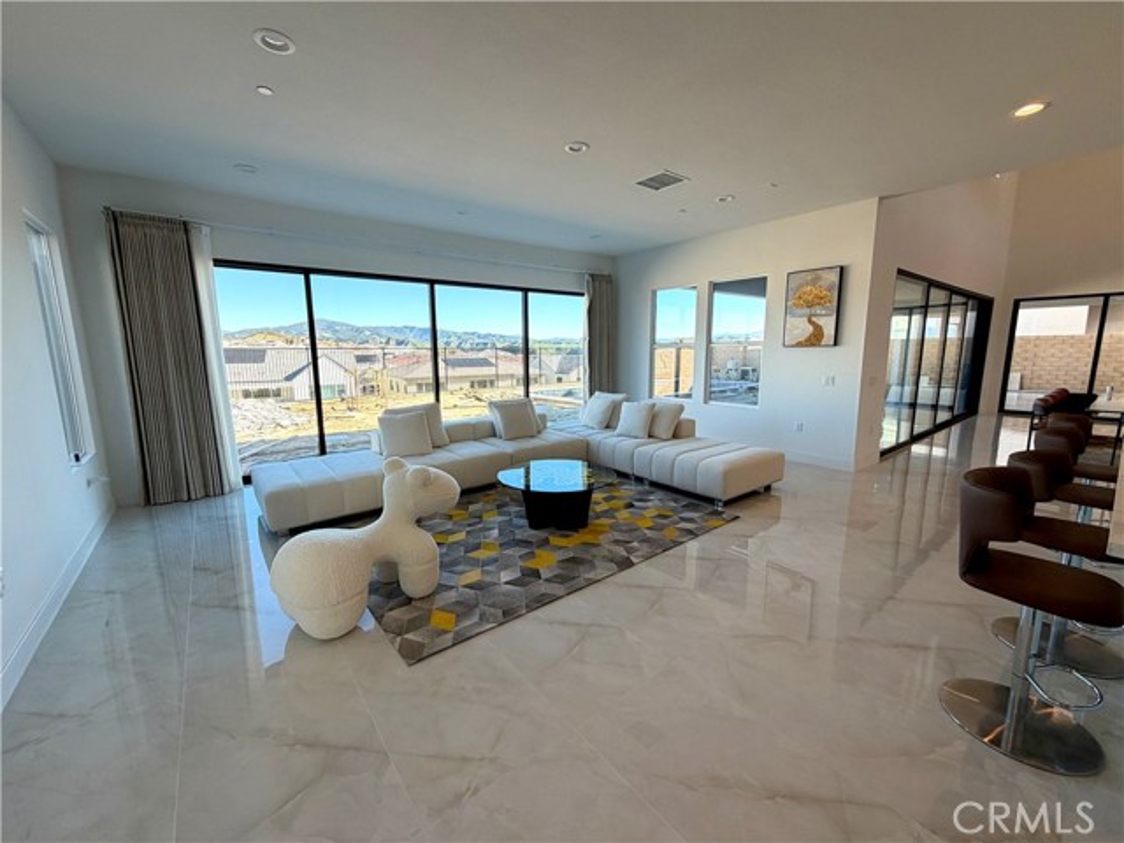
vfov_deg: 85.7
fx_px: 455
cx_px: 562
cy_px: 422
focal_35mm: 14
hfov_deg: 102.1
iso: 50
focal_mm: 2.22
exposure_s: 1/159
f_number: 2.2
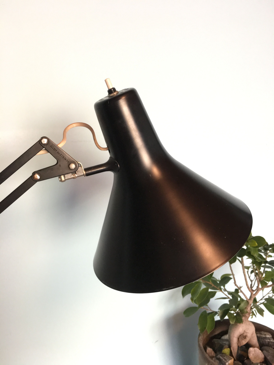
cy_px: 182
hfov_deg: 48.2
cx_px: 137
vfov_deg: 61.7
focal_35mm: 29
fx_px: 306
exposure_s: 1/17
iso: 200
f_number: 2.2
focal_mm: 4.15
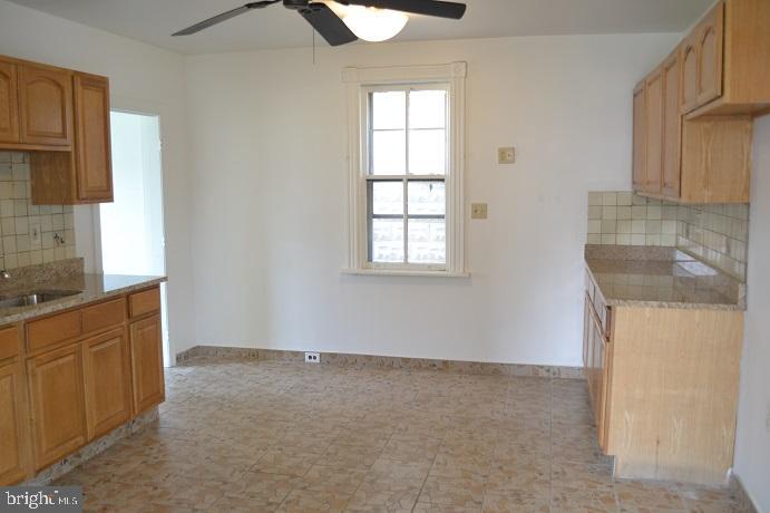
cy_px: 256
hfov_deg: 57.2
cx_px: 385
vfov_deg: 39.9
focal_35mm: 33
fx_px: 705
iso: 400
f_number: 3.8
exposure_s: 1/20
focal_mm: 22
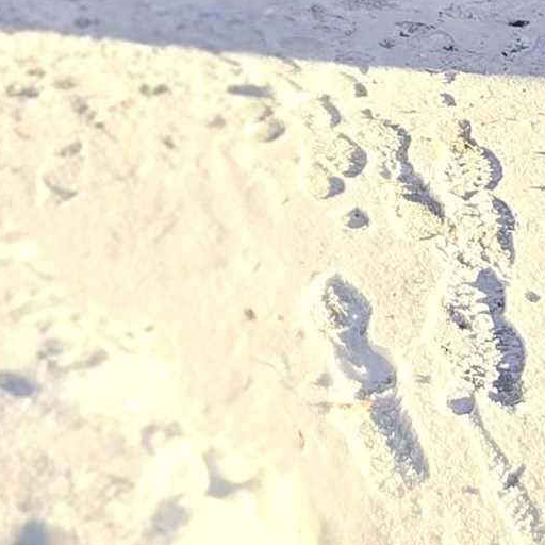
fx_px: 1229
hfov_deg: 25.0
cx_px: 276
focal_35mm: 69
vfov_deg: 16.6
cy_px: -625
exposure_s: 1/833
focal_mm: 2.2
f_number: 2.2
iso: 50
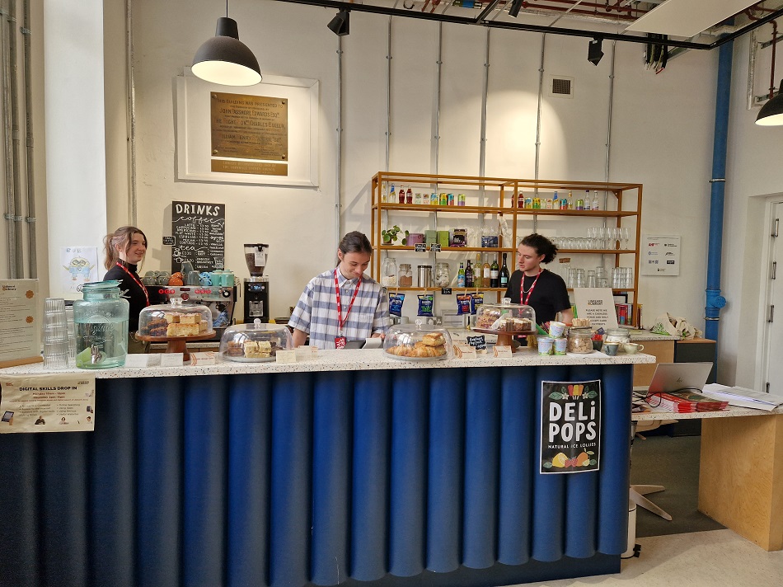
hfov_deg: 73.9
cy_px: 294
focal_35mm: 23
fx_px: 520
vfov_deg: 58.9
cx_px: 392
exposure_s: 1/100
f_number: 1.8
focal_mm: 5.4
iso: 50
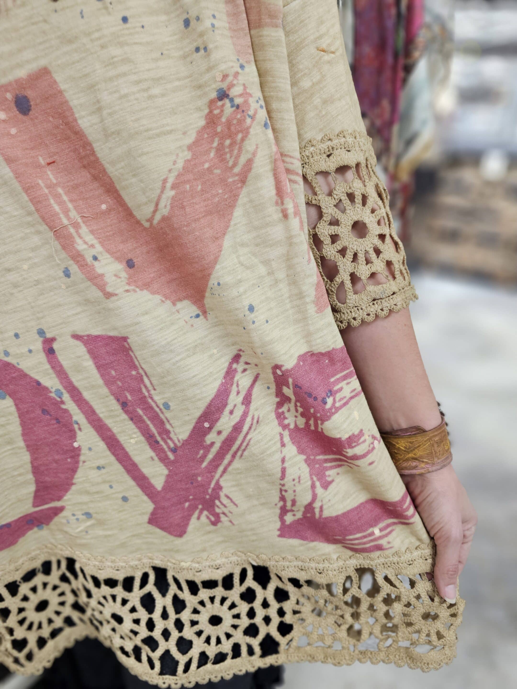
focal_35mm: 23
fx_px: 458
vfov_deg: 73.9
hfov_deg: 58.9
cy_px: 344
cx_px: 258
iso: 320
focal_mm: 6.3
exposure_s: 1/120
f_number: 1.7
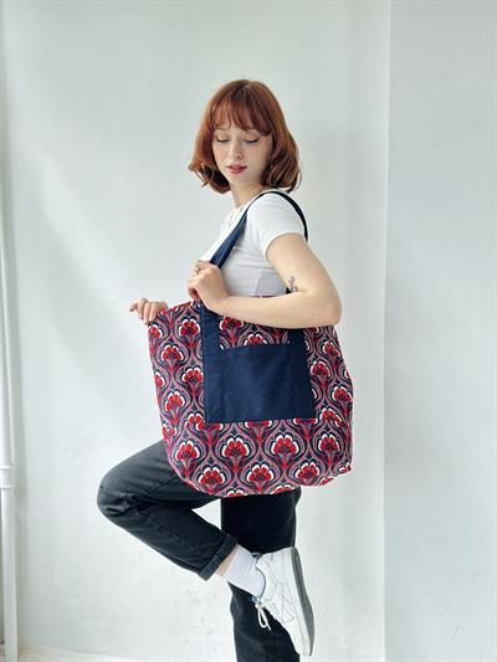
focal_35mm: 48
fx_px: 919
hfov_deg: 30.3
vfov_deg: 39.6
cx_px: 248
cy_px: 331
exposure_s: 1/529
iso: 80
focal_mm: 6.86
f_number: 1.78
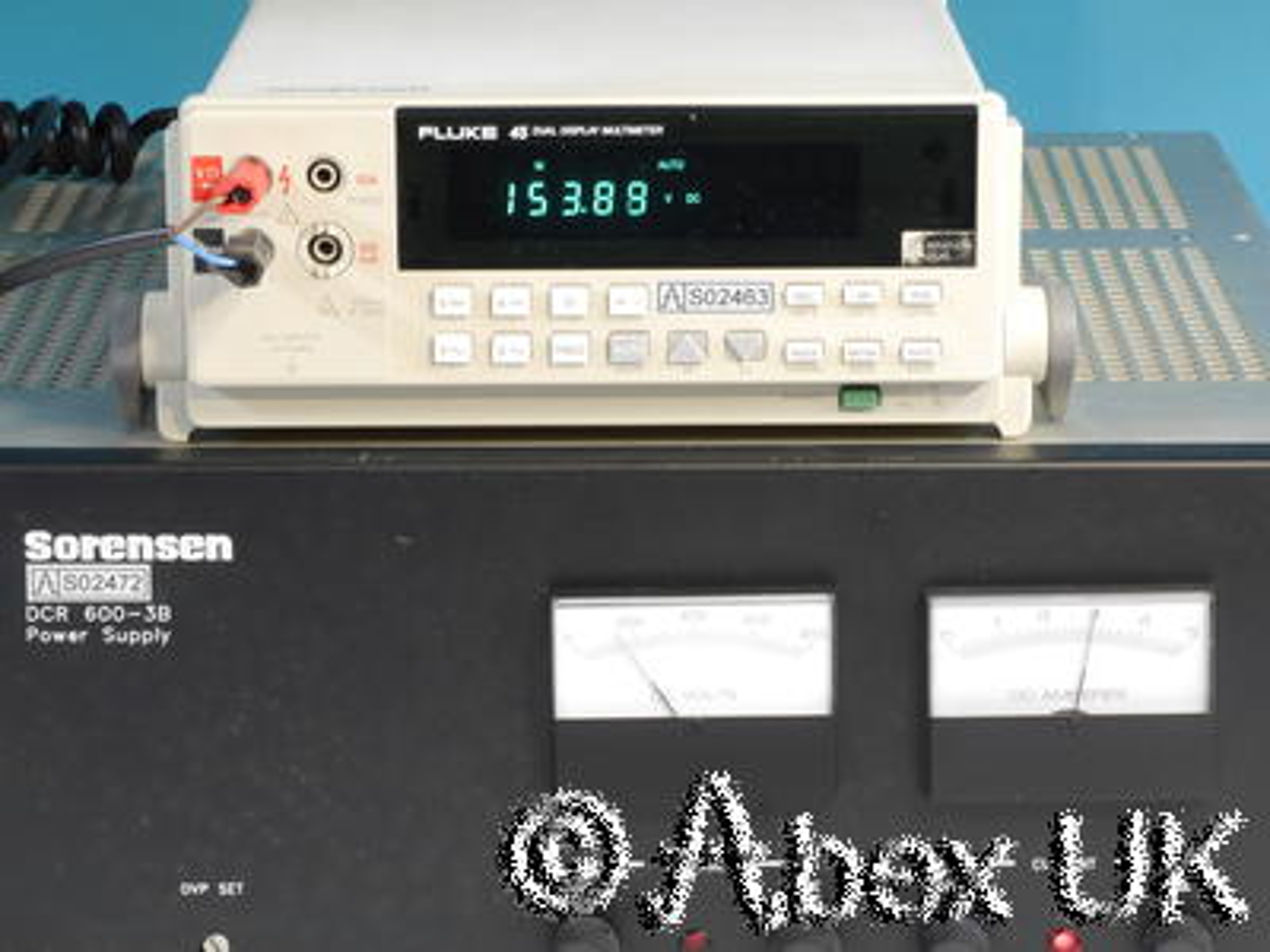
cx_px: 635
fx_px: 5063
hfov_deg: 14.3
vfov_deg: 10.7
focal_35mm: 138
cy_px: 476
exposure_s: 1.3
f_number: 22
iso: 800
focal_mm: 69
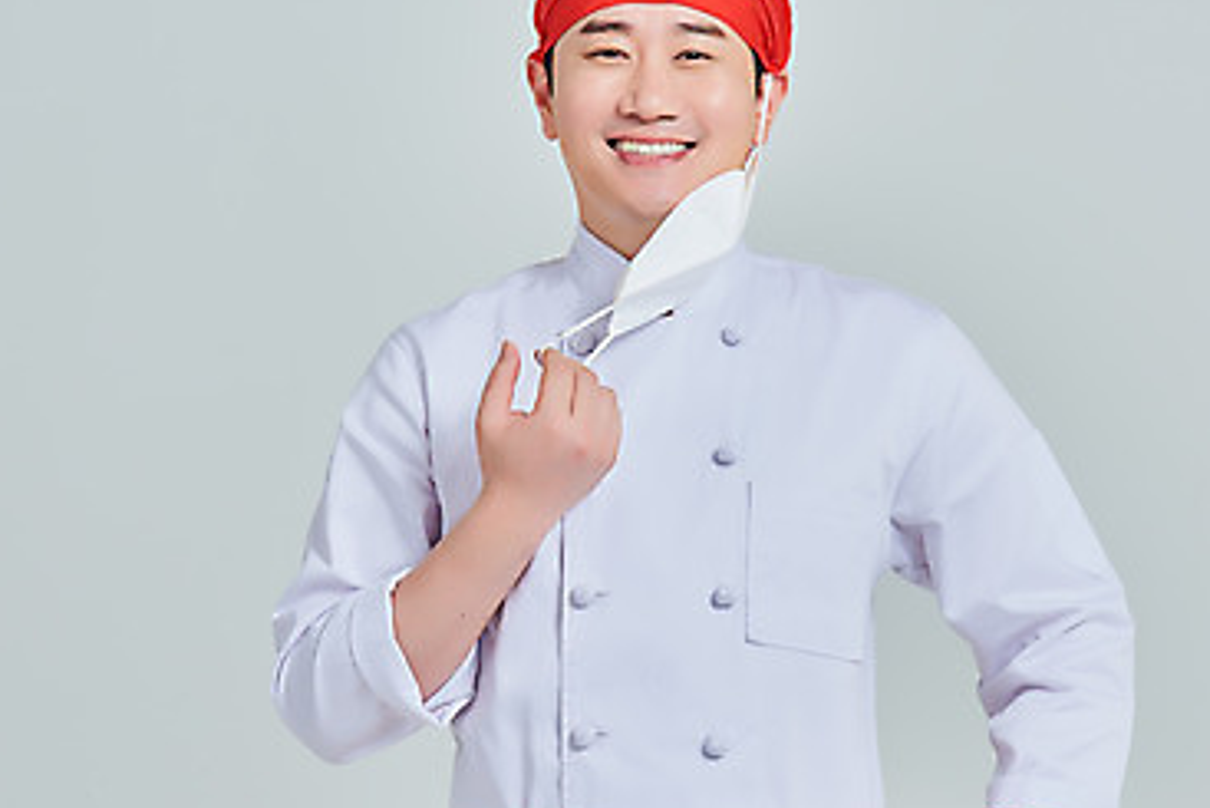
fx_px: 6153
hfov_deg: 11.2
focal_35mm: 183
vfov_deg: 7.5
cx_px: 678
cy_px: 429
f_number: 14
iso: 100
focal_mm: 112
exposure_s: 1/125
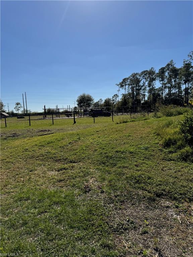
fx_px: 178
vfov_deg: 71.6
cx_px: 96
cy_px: 128
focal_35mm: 24
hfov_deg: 56.8
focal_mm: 6.76
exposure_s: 1/9009
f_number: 1.78
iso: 80
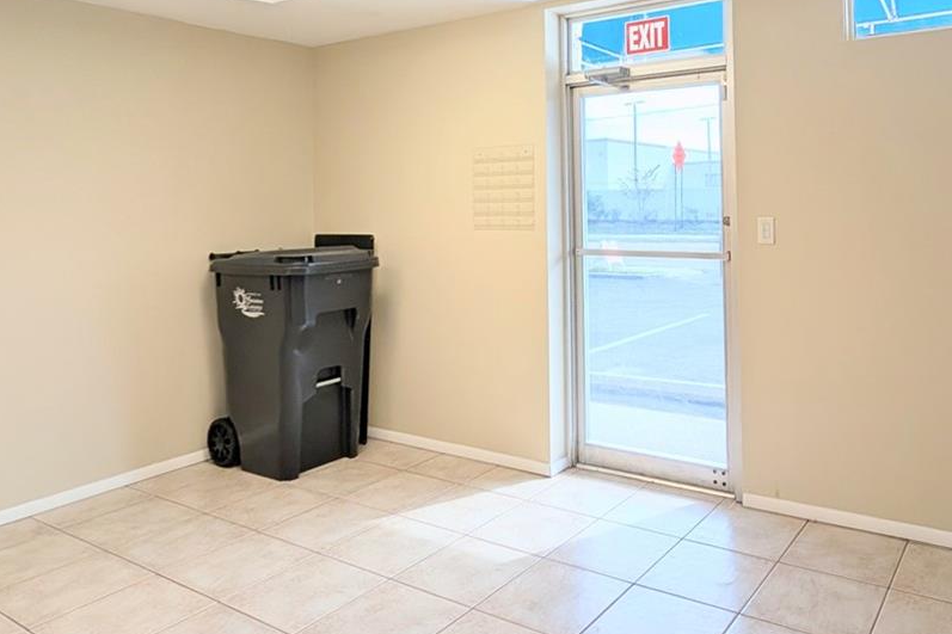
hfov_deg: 69.8
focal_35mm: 25
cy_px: 184
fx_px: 661
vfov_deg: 49.8
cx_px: 624
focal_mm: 2.02
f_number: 1.7
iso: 48
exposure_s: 1/378
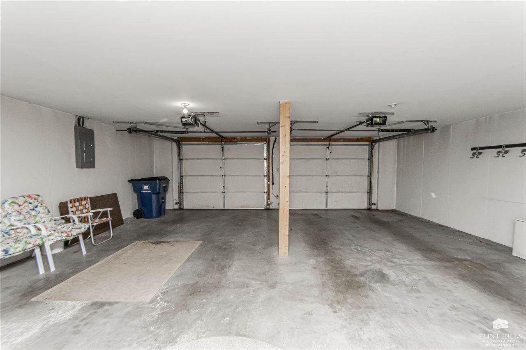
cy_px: 175
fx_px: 219
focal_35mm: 15
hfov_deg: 100.4
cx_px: 263
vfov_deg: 77.3
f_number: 14
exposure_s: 1/60
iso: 3200
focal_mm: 10
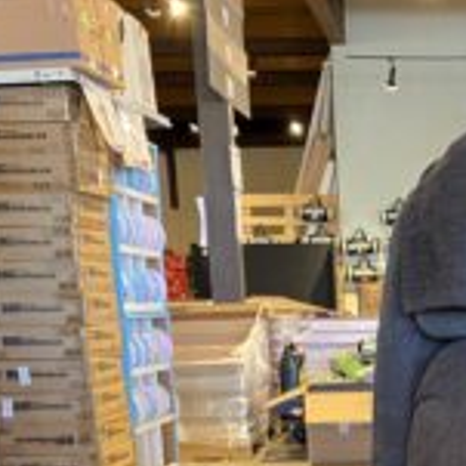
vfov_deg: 21.0
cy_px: 576
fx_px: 1158
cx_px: 506
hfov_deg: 21.6
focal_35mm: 76
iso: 400
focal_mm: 4.25
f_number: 1.8
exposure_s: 1/60
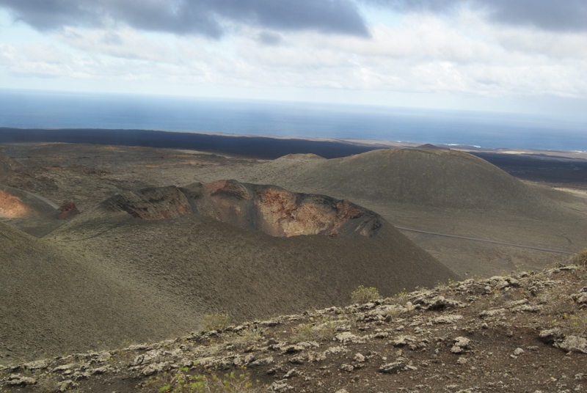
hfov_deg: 46.3
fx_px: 686
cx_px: 294
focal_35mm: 42
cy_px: 196
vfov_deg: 32.0
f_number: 7.1
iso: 100
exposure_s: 1/60
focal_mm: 28
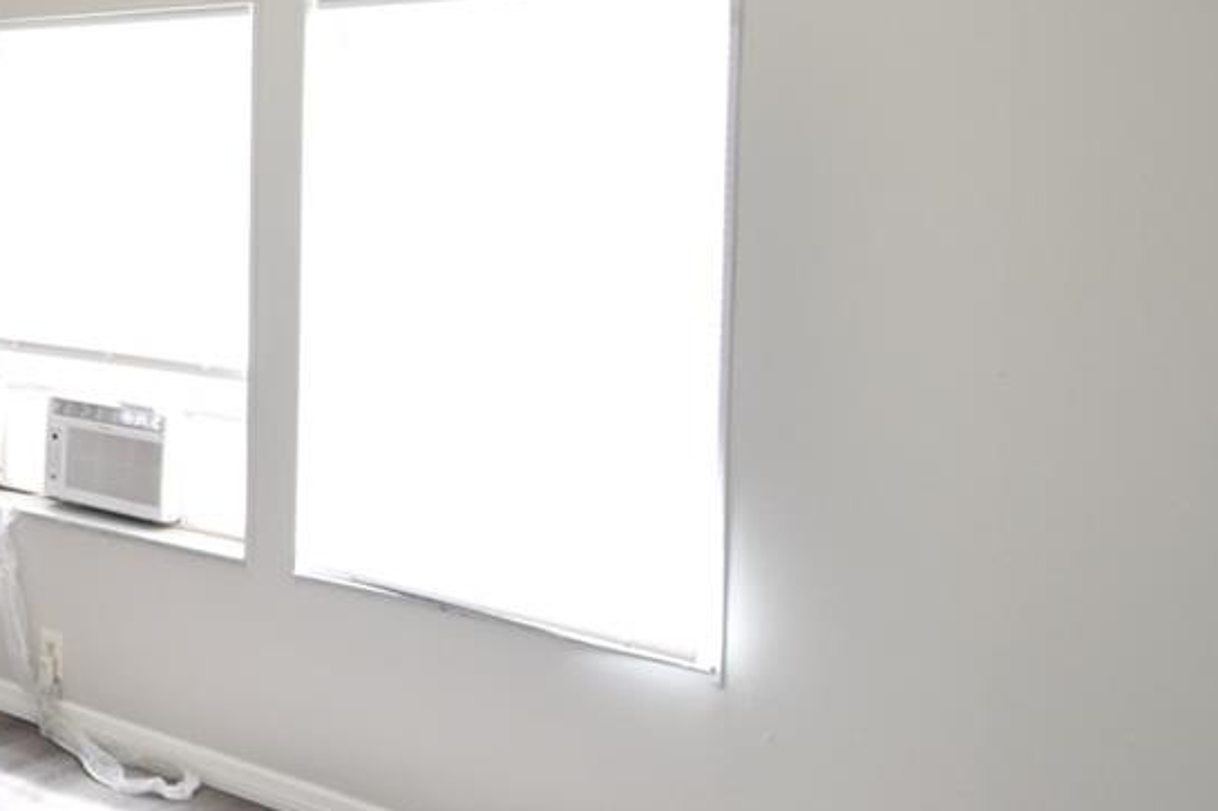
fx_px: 1488
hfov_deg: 36.5
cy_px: 221
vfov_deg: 30.1
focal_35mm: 44
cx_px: -170
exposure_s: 1/45
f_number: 3.5
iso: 800
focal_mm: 10
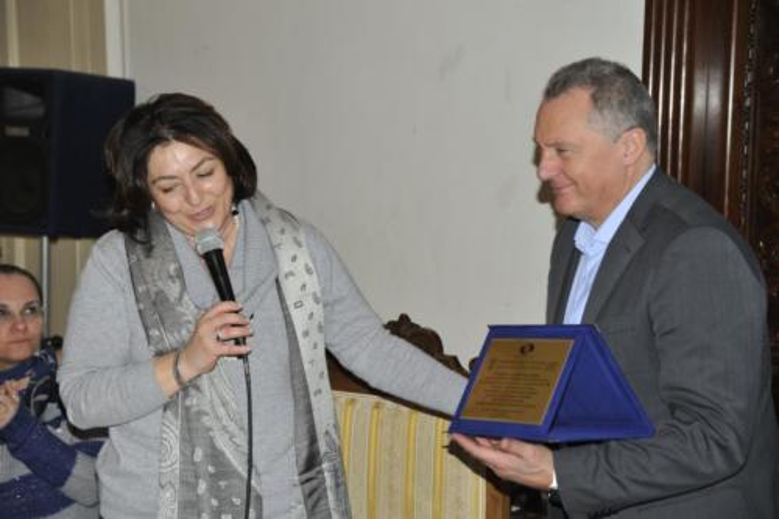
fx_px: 1839
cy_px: 260
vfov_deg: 16.1
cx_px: 390
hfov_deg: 23.9
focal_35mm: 85
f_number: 5.6
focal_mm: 85
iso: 400
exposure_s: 1/60
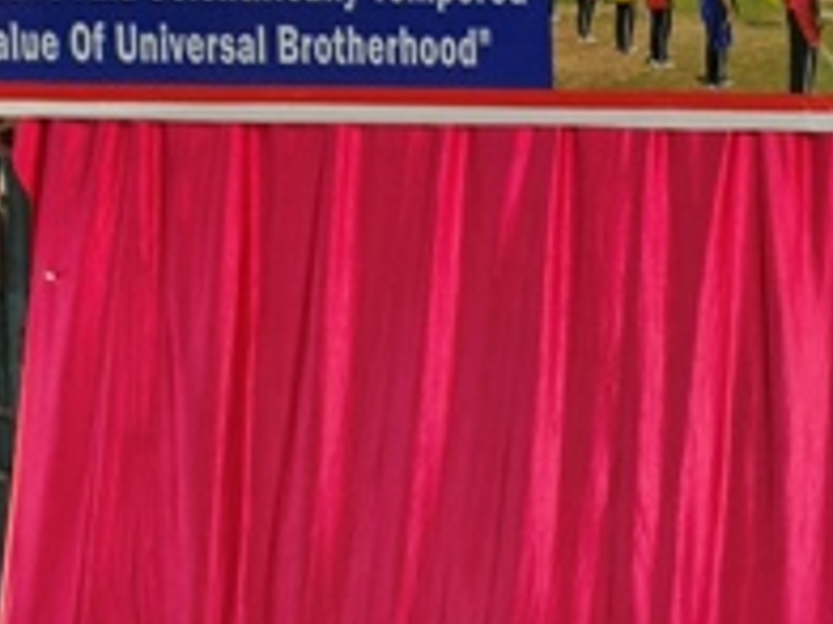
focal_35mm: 120
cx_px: 1585
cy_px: 1006
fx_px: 2888
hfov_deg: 14.2
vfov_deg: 11.7
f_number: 1.8
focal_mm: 5.4
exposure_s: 1/100
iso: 64
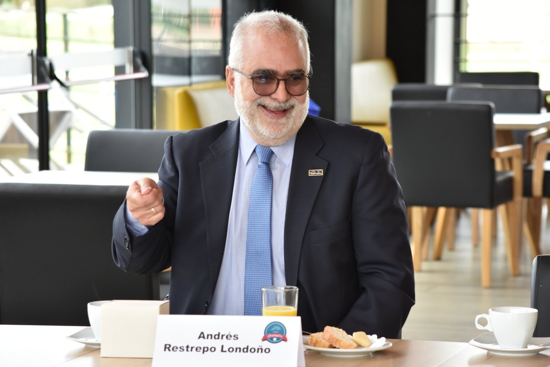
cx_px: 275
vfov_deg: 8.3
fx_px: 2521
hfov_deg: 12.5
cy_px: 184
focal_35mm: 165
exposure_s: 1/200
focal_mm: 110
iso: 800
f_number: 7.1
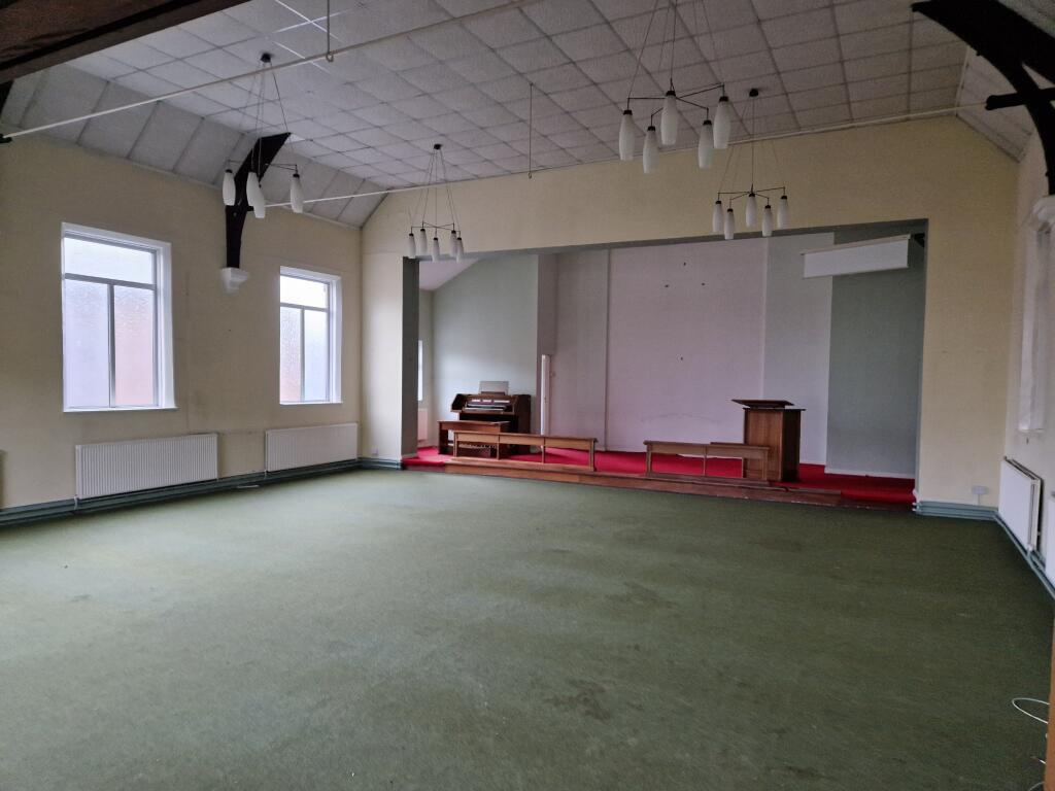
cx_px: 528
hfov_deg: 73.9
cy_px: 396
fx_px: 701
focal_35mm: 23
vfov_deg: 58.9
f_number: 1.8
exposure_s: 1/100
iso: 800
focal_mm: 5.4
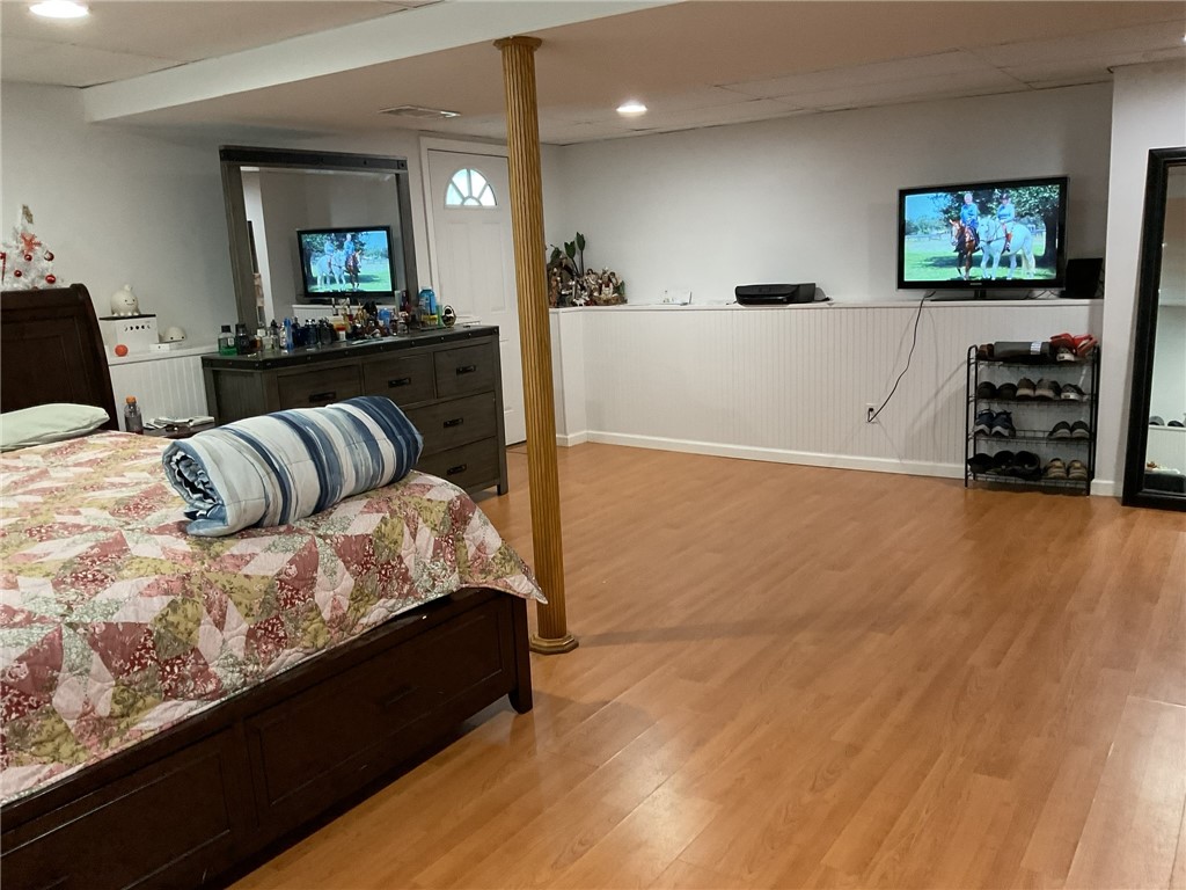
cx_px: 593
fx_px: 994
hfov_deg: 61.7
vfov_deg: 48.2
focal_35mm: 29
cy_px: 445
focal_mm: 3
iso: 200
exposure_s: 1/60
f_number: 1.8
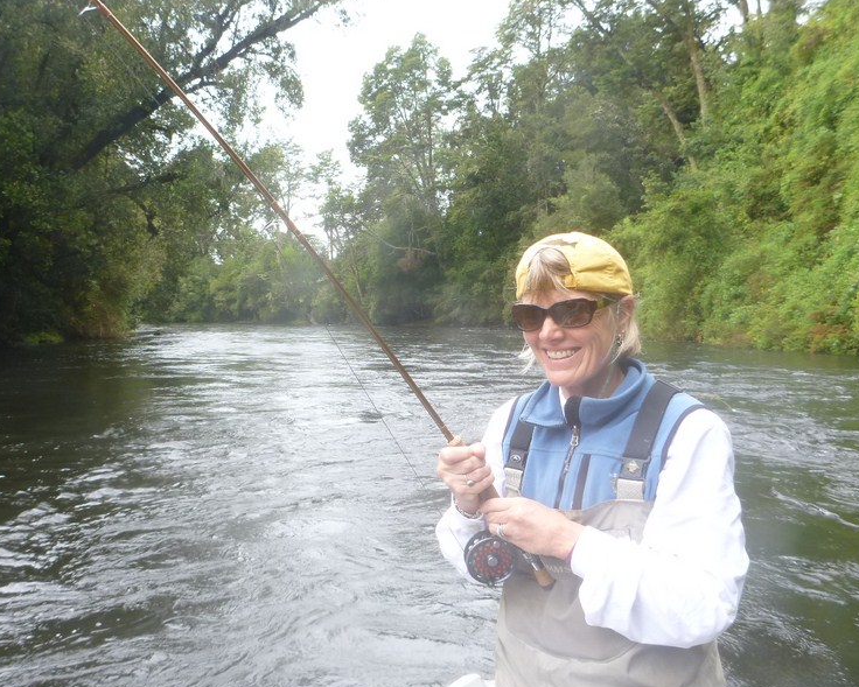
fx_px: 966
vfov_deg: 39.1
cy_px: 366
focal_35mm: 38
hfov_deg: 47.8
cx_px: 368
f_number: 3.3
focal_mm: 4.9
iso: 100
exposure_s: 1/80
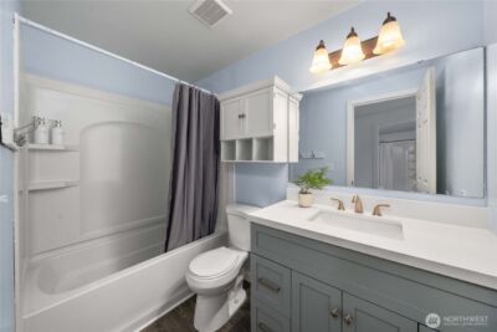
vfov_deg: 90.1
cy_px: 166
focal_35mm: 12
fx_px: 166
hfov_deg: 112.6
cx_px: 248
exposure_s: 1/8
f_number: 7.1
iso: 1000
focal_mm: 12
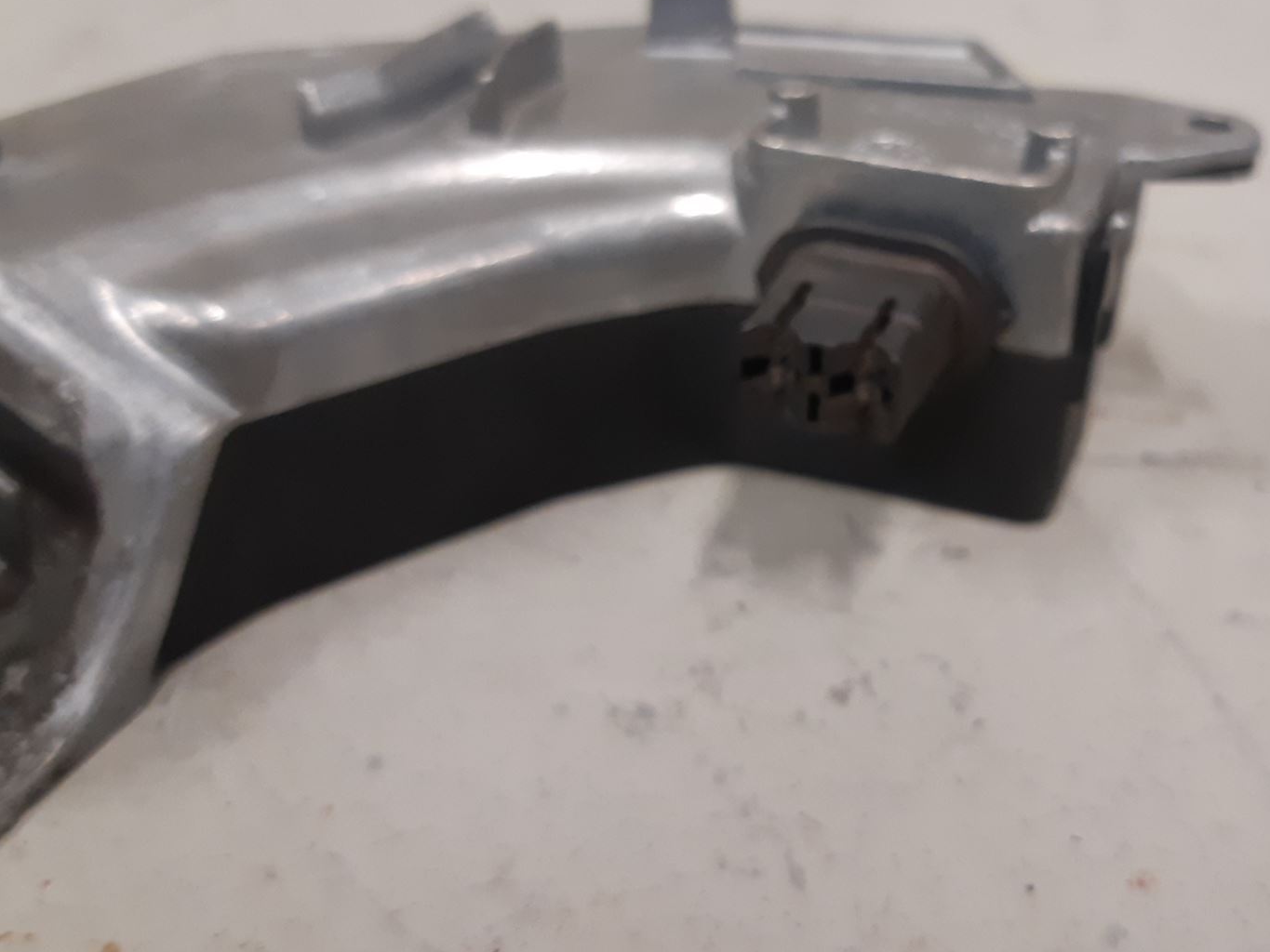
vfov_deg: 36.7
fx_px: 1431
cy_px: 373
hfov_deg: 46.7
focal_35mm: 39
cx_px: 892
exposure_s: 1/50
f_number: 1.7
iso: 200
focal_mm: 3.93
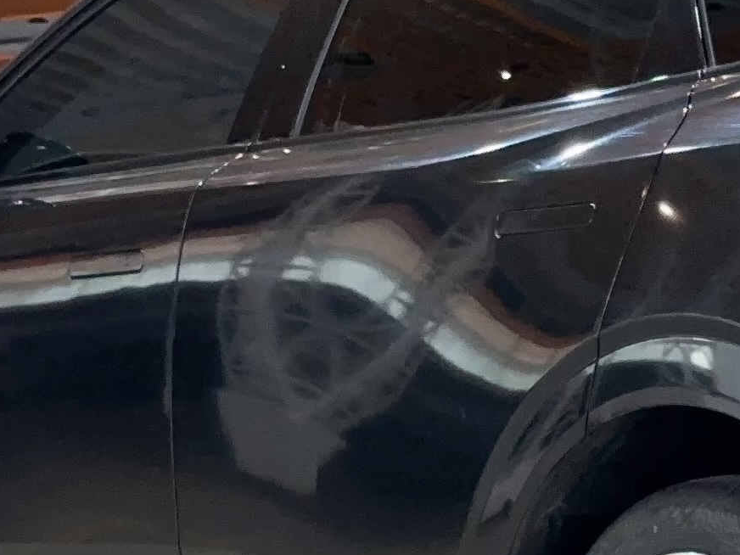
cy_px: 282
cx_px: 894
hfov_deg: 8.8
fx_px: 4746
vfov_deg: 6.7
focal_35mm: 222
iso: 160
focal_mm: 6.86
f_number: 1.78
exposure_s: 1/50
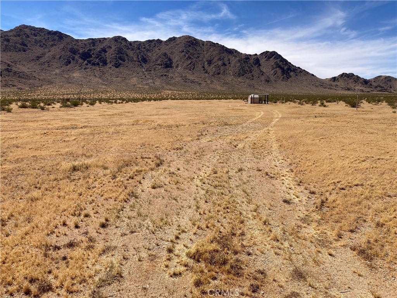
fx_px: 321
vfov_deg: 49.7
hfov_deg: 63.4
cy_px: 149
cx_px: 198
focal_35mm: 28
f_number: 1.8
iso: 20
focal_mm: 3.99
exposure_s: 1/3003
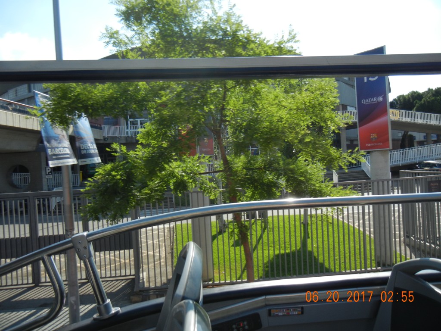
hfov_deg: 60.0
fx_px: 382
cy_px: 166
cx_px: 220
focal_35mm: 30
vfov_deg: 46.8
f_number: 7
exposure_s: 1/275
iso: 160
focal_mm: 5.4
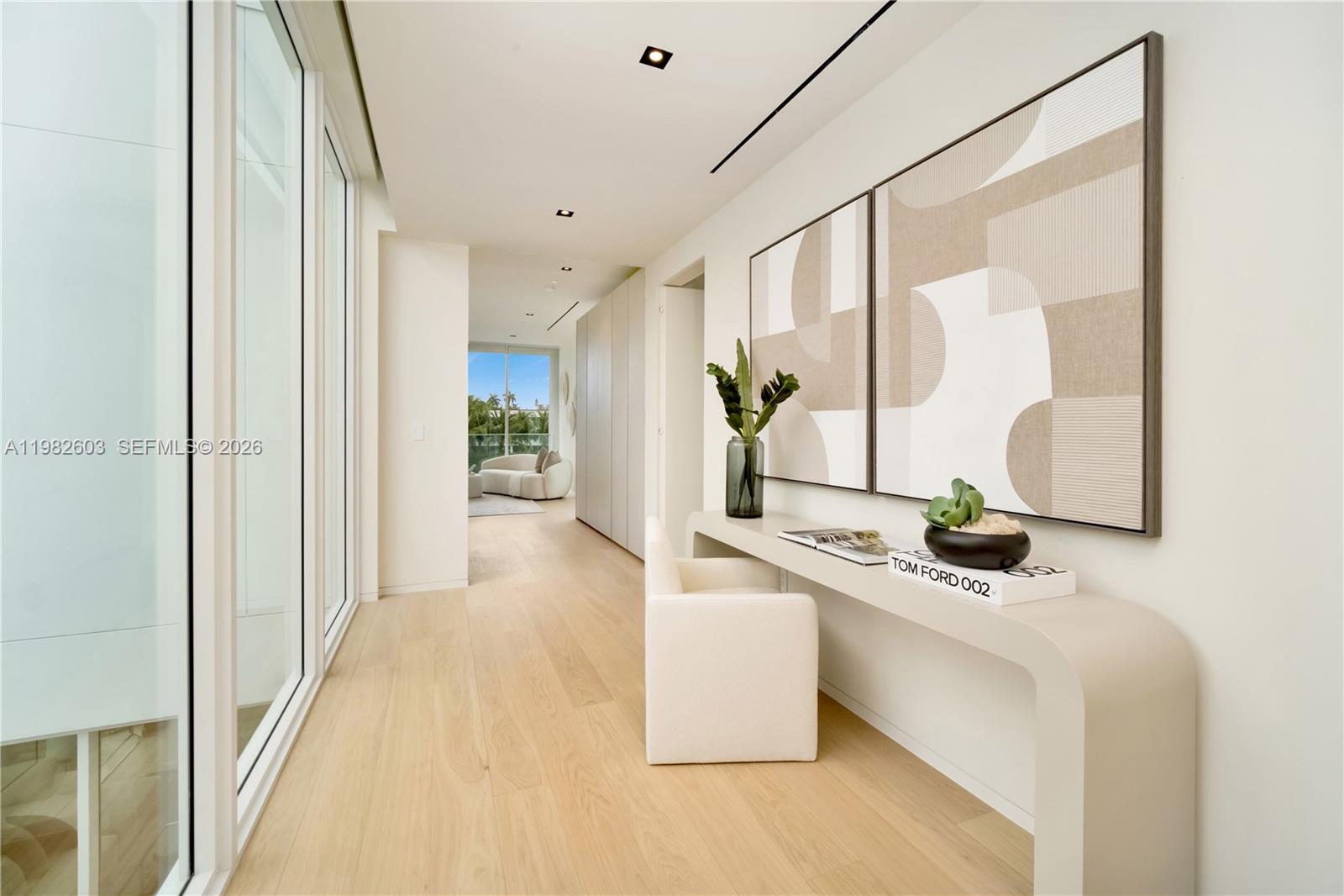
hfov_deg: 104.3
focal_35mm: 14
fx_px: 523
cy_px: 448
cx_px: 672
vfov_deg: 81.2
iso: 800
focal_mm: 9
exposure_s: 1/125
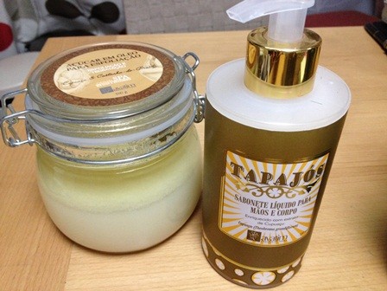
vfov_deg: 40.7
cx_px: 194
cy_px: 146
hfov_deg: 52.6
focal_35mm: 35
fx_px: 391
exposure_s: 1/20
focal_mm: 4.28
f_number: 2.4
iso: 250
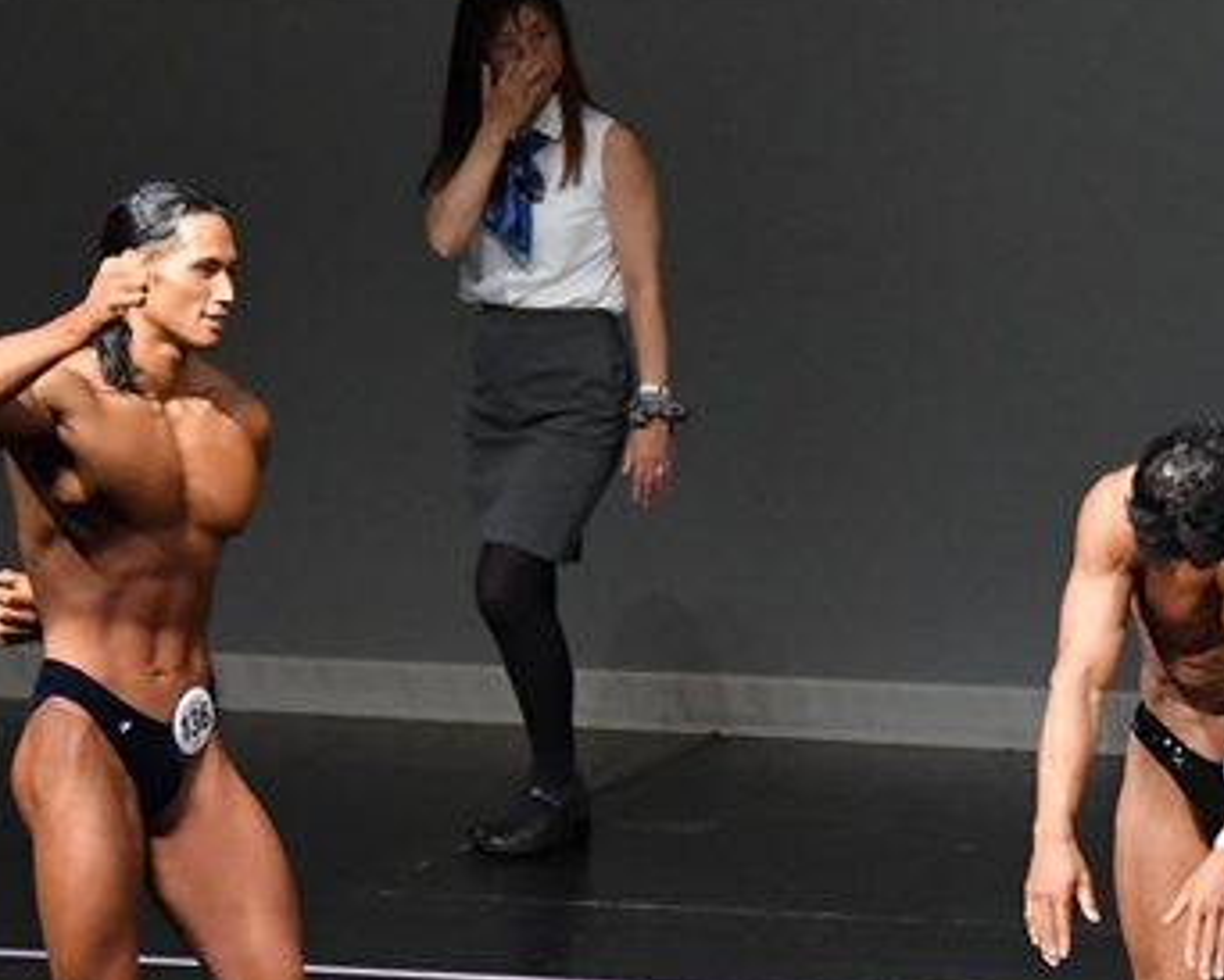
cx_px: 979
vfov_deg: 3.2
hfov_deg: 4.0
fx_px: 17326
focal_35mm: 478
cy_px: 898
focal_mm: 150
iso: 5000
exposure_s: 1/400
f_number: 5.6
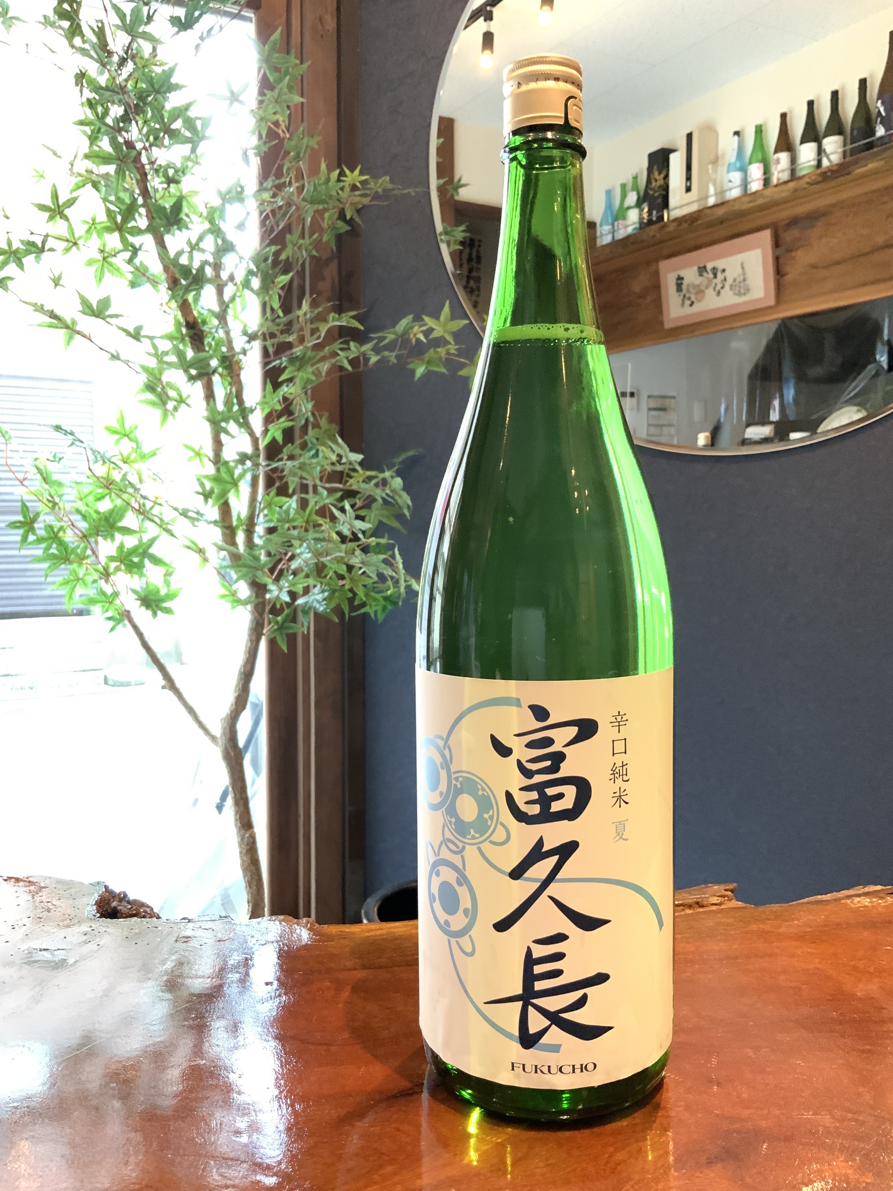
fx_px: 998
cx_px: 446
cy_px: 596
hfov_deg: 48.2
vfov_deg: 61.7
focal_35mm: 29
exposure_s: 1/50
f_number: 1.8
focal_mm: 3
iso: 250
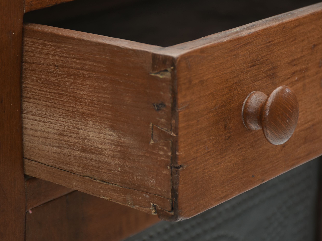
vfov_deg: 10.2
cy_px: 121
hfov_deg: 13.5
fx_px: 1358
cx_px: 151
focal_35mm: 146
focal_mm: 90
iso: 200
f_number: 7.1
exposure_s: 1/125
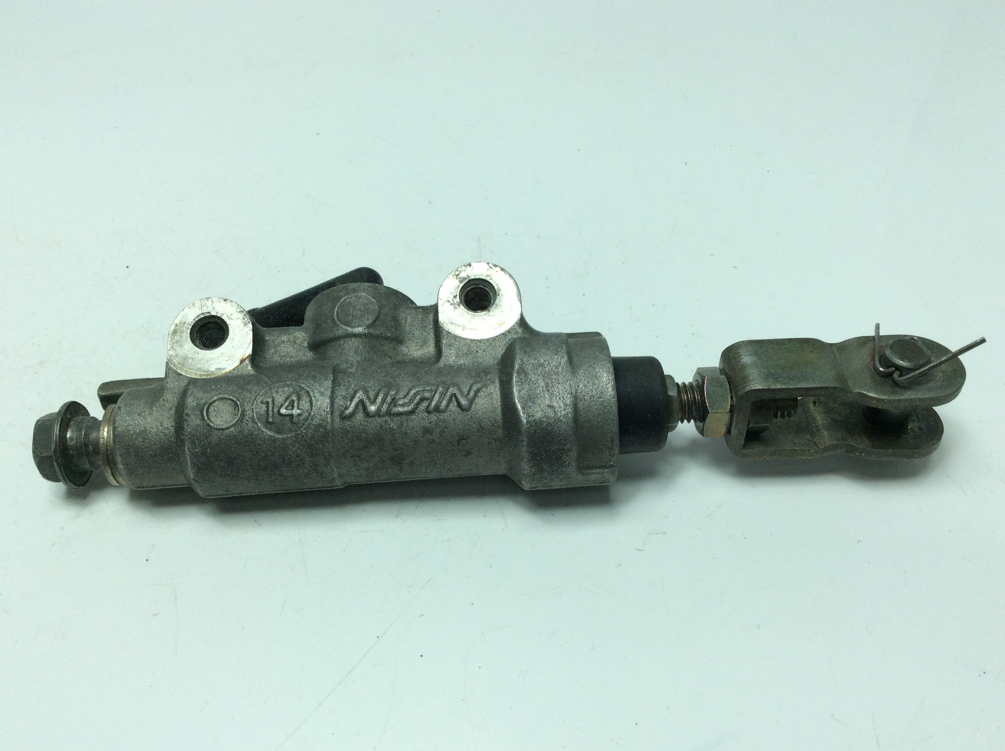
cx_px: 502
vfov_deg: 44.1
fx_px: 928
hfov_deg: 56.9
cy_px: 376
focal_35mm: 32
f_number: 2.4
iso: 32
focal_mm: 3.3
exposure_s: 1/534
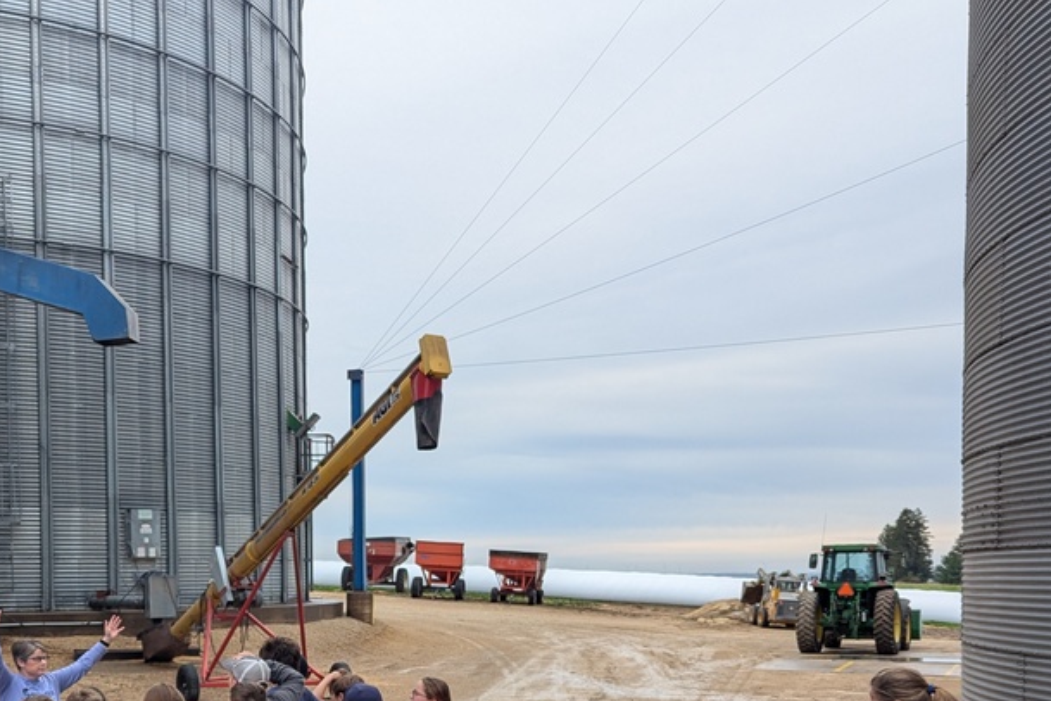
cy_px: 621
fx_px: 1226
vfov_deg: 30.6
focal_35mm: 42
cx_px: 400
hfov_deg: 46.0
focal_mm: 6.81
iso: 47
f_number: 1.85
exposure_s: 1/1244
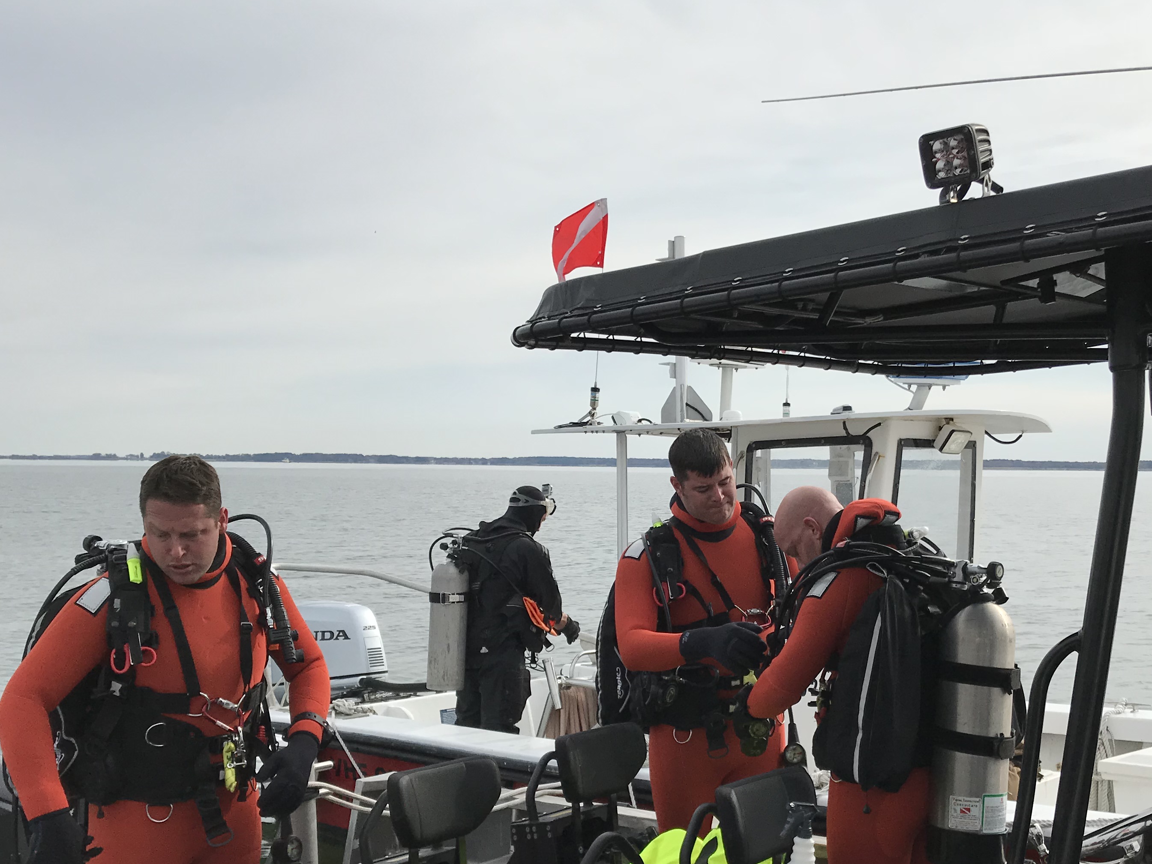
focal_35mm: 42
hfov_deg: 44.6
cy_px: 572
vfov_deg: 34.1
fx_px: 1398
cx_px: 685
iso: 20
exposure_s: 1/3425
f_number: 1.8
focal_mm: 3.99
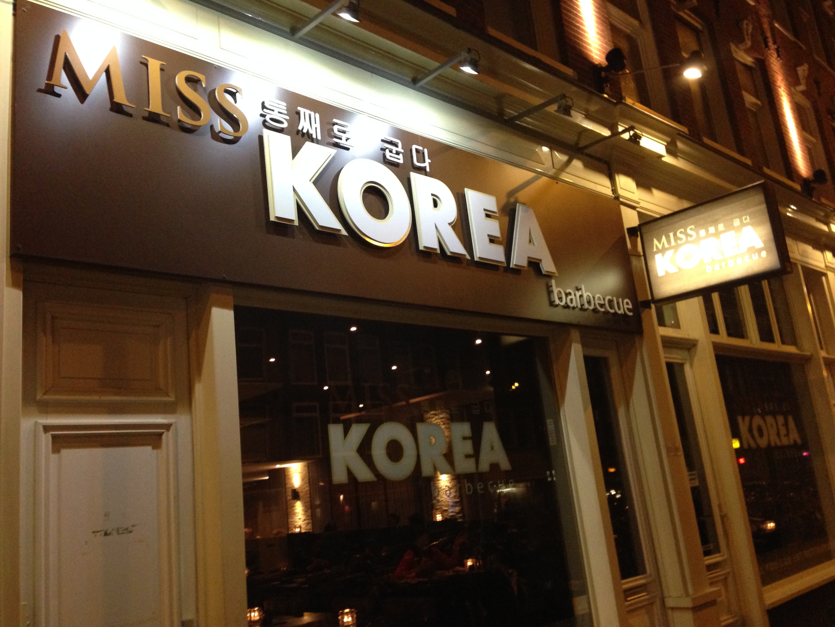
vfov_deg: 42.9
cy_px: 314
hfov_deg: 55.4
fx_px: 796
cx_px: 418
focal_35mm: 33
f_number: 2.4
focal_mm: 4.12
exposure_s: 1/20
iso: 320
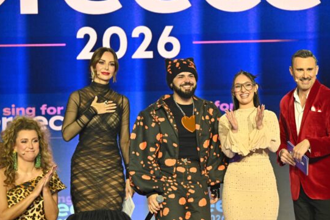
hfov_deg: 10.0
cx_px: 170
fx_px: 1880
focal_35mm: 205
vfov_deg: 6.7
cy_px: 99
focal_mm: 185
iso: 1250
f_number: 5.6
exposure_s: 1/400
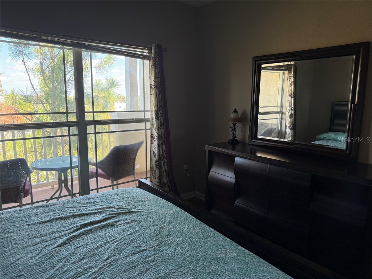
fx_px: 258
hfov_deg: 71.6
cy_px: 140
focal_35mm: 24
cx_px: 186
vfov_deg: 56.8
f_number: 1.78
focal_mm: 6.76
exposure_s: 1/181
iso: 200
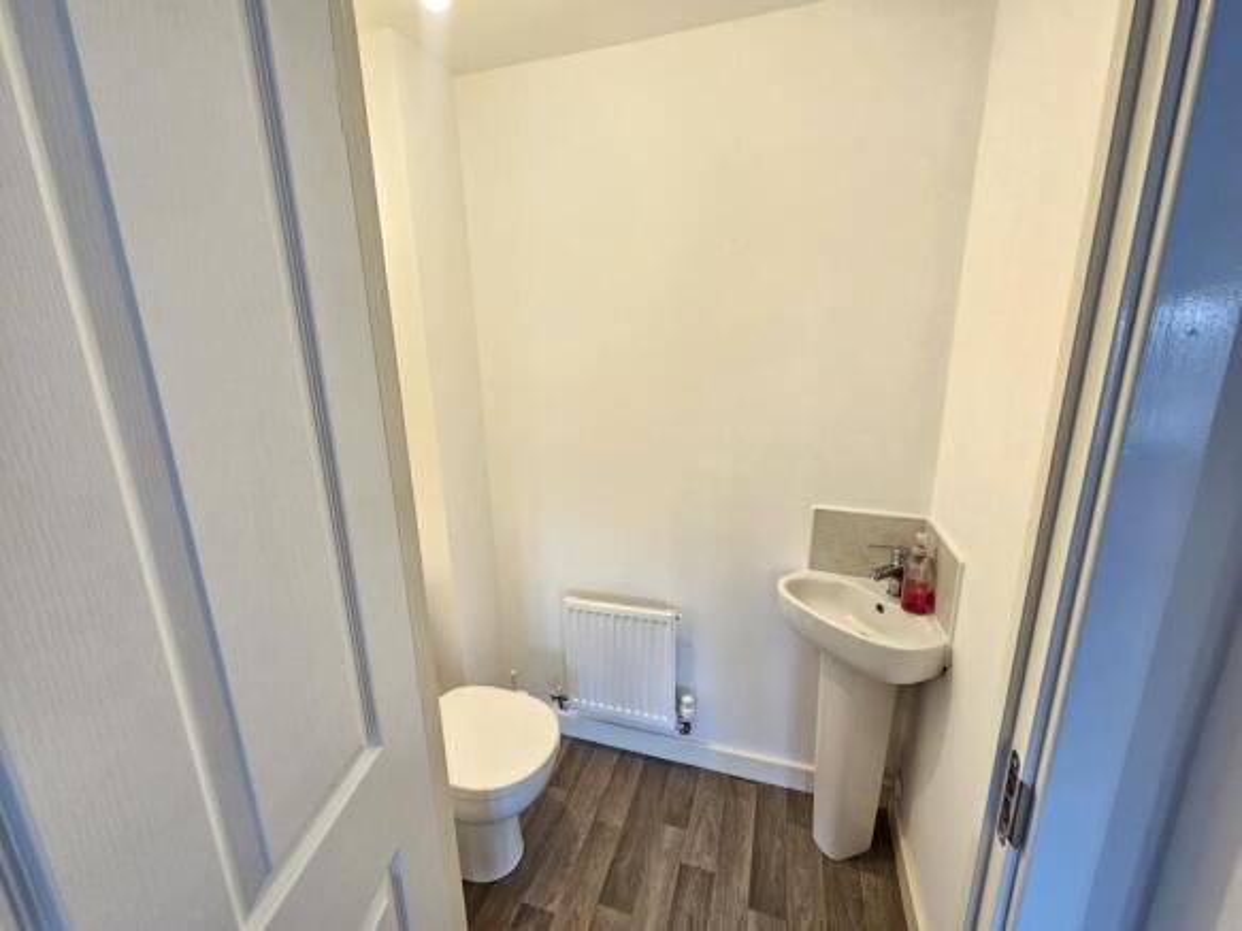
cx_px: 621
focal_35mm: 13
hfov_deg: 106.2
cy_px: 466
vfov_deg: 89.9
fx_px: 466
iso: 200
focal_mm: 2.2
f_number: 2.2
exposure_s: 1/50
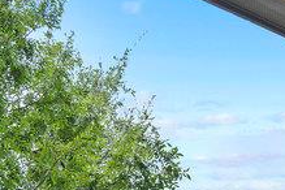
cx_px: 286
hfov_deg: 26.2
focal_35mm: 73
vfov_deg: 18.0
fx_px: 578
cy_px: 213
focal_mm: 16
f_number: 5.6
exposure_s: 1/125
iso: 100
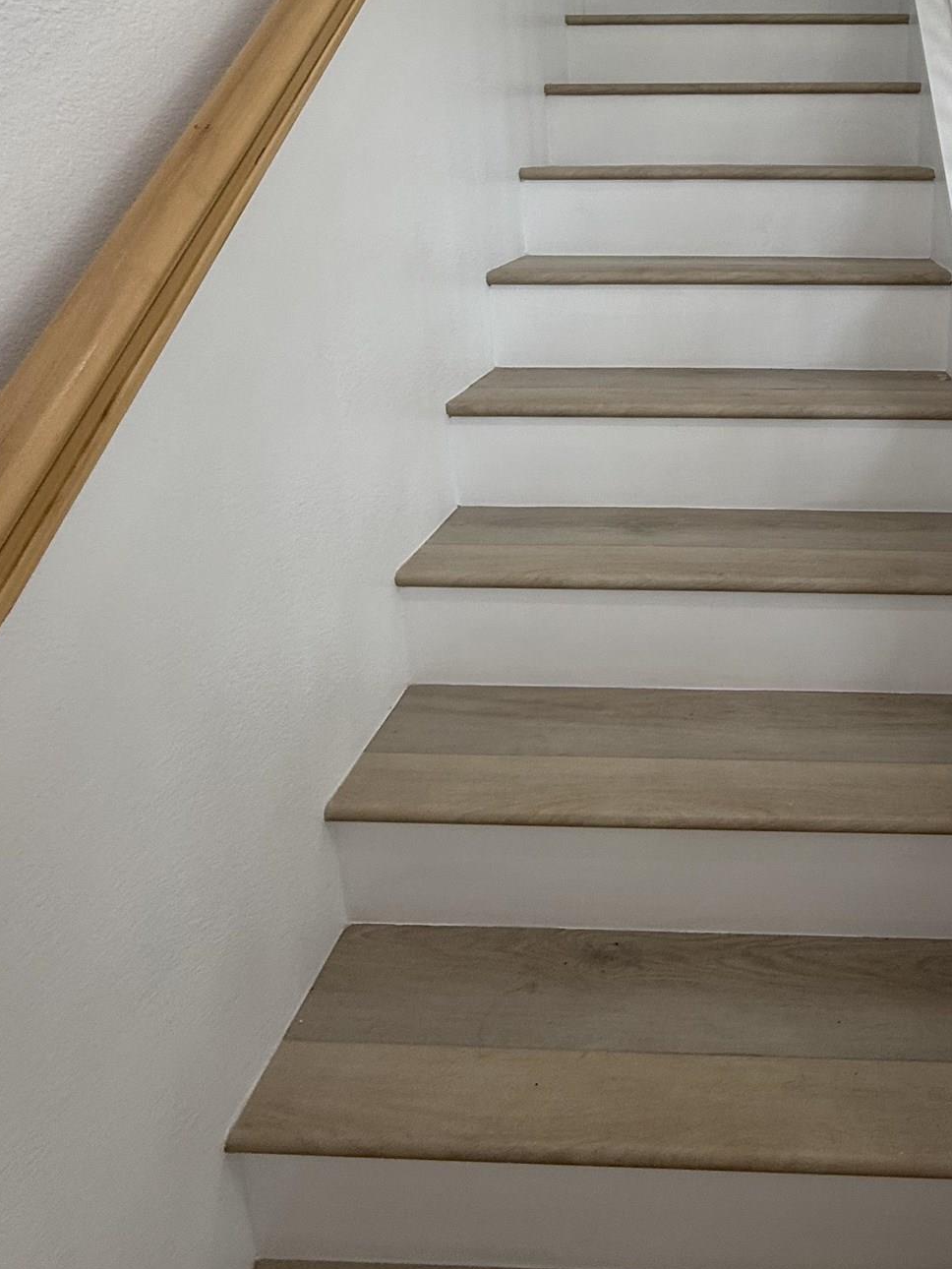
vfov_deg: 66.9
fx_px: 916
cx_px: 764
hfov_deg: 51.4
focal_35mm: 25
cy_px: 391
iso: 64
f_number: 2.2
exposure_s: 1/99
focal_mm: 2.22
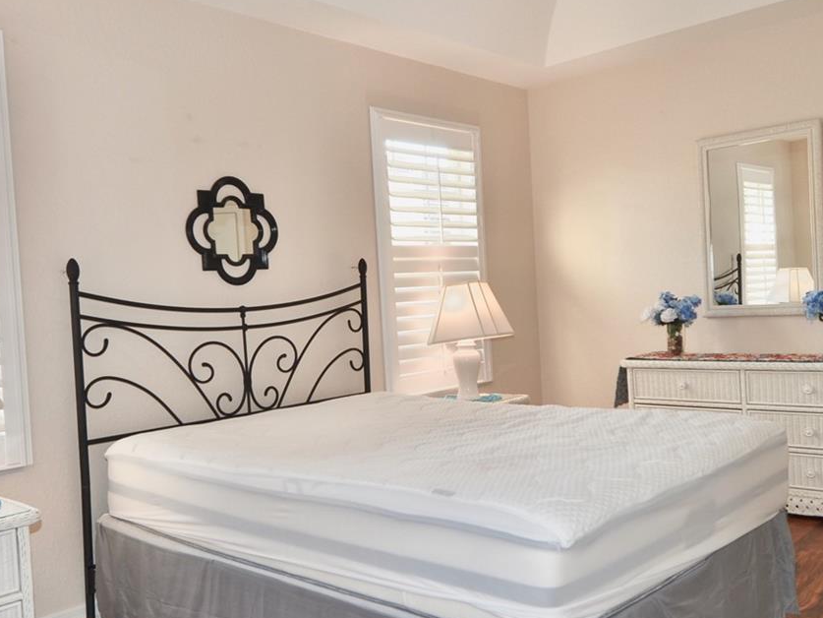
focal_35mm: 33
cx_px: 398
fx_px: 785
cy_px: 319
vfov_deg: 42.9
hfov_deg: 55.3
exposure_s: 1/60
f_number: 4
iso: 200
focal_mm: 12
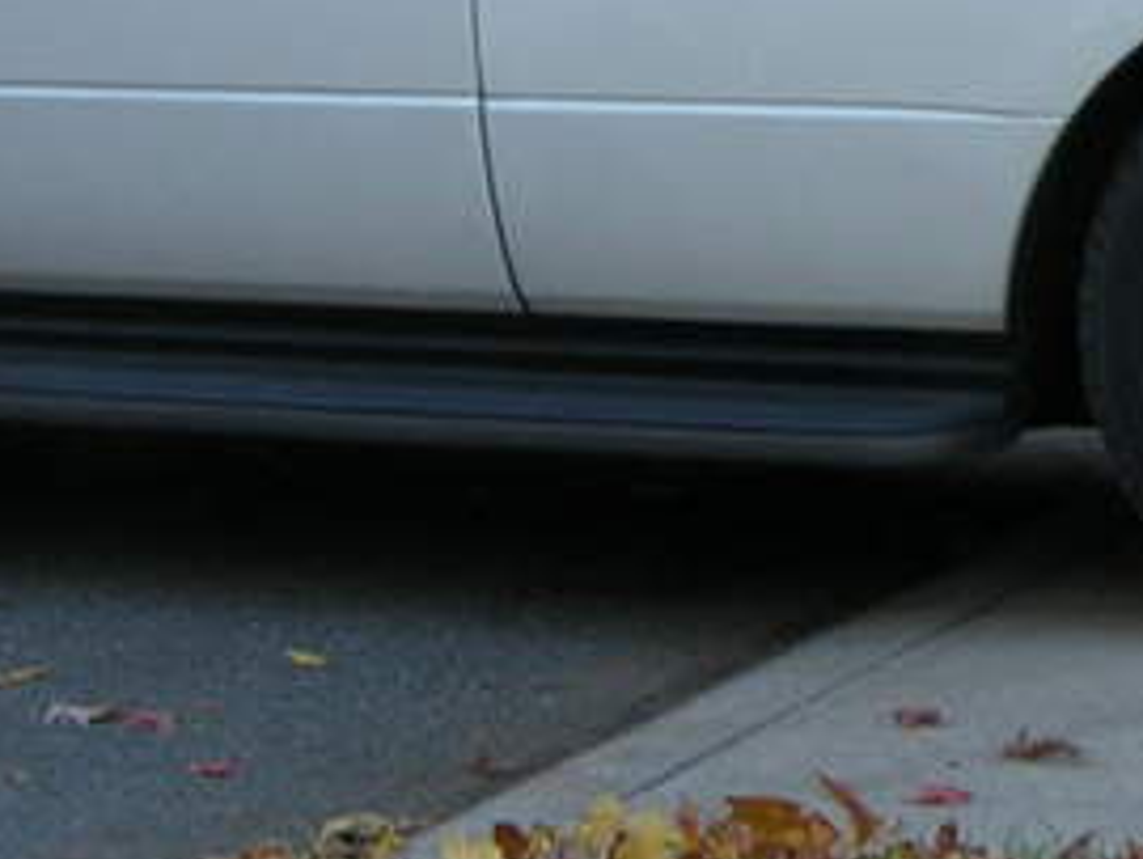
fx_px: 4759
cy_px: 114
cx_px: 1782
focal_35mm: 144
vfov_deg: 10.3
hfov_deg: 12.9
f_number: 2.8
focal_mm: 7.8
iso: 64
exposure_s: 1/116
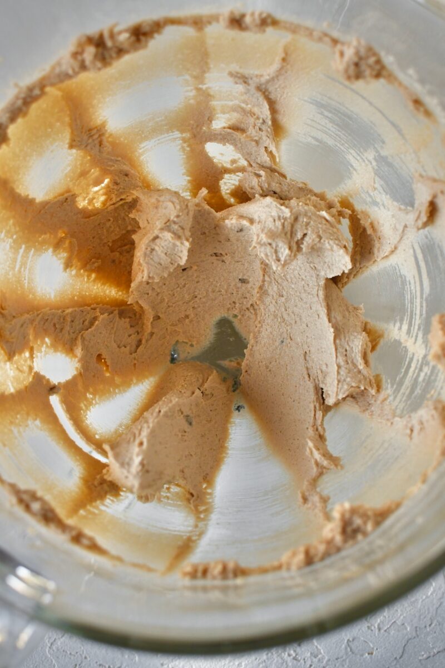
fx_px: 964
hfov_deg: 26.0
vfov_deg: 38.2
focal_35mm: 52
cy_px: 334
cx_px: 222
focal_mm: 35
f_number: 4.5
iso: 800
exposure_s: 1/200
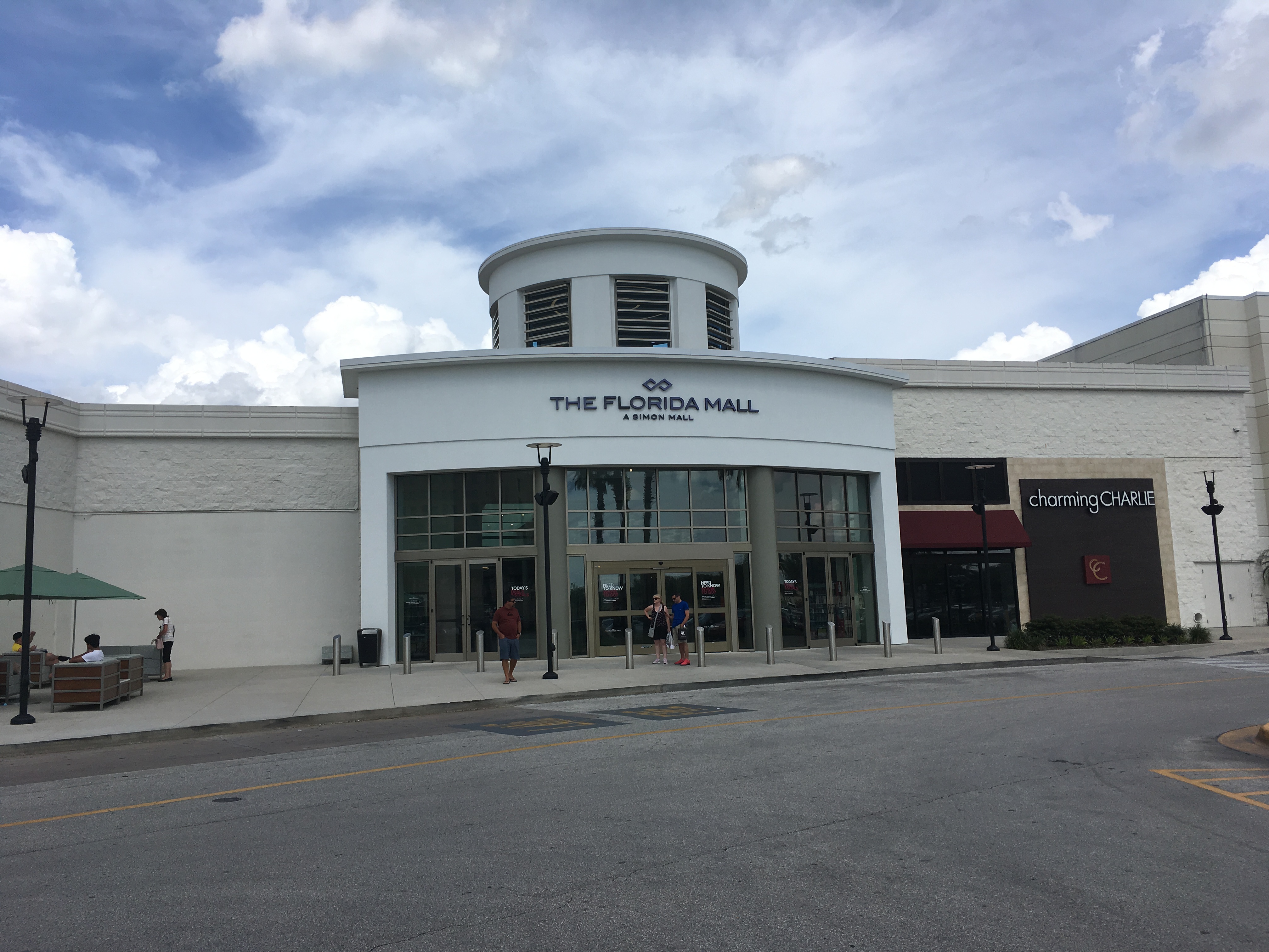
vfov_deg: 48.2
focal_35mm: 29
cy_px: 476
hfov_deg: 61.7
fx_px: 1063
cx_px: 634
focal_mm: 4.15
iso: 25
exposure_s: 1/2198
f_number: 2.2
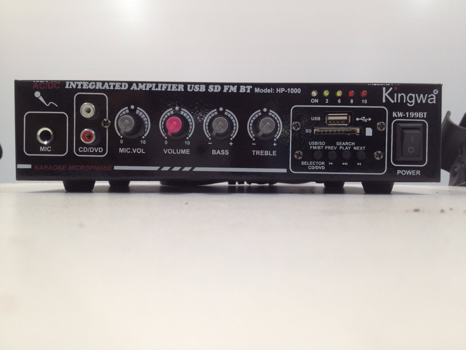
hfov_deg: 52.6
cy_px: 175
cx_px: 233
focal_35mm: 35
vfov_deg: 40.7
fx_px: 471
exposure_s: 1/20
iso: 80
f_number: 2.4
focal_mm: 4.28
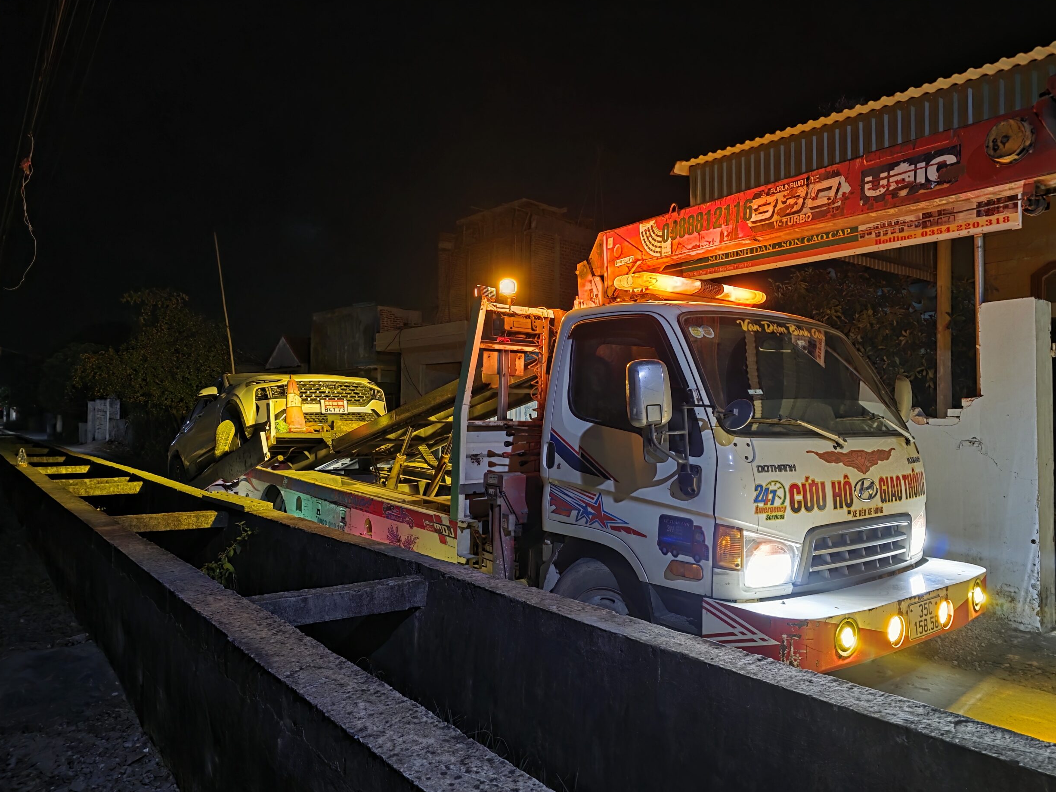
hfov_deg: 71.6
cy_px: 407
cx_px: 535
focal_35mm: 24
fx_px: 732
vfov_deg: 56.8
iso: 1600
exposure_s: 1/20
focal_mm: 6.3
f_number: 1.7
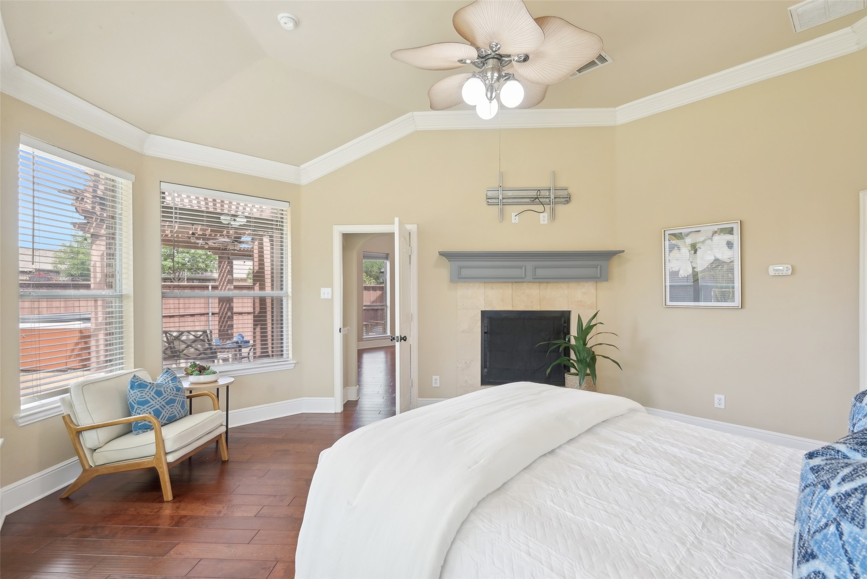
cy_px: 290
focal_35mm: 16
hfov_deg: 96.7
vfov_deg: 73.8
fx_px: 385
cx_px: 434
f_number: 8
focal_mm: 16
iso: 400
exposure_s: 1/40
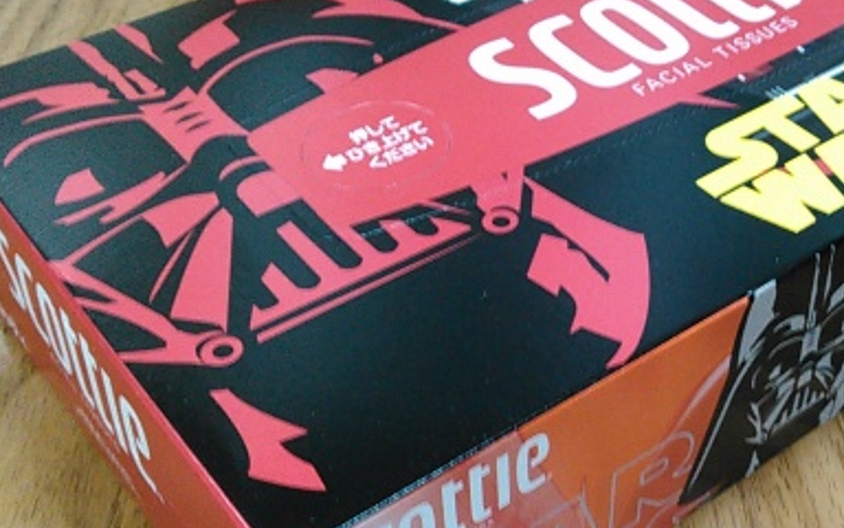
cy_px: 297
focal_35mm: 53
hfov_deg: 37.4
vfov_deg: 24.4
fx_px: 1219
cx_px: 613
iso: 640
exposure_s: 1/15.1
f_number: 2.4
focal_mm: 4
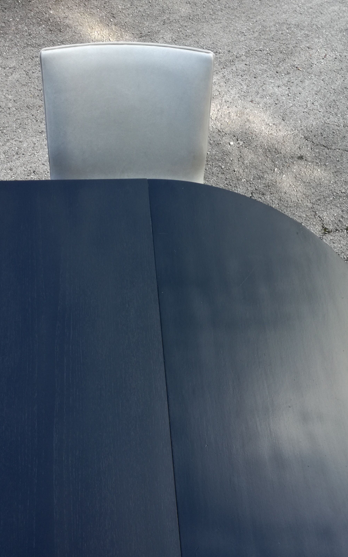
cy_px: 274
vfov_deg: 51.5
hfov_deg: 33.5
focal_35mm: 38
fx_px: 577
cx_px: 199
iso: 50
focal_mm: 3.79
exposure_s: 1/112
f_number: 2
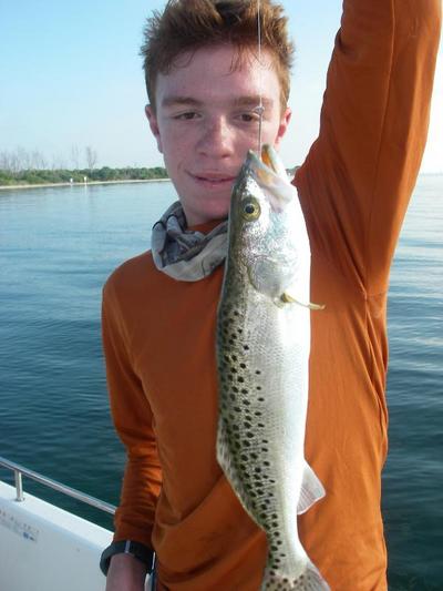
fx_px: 648
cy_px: 296
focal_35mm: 38
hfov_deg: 37.7
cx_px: 222
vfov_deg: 49.0
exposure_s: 1/80
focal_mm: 6.3
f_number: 6.6
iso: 64
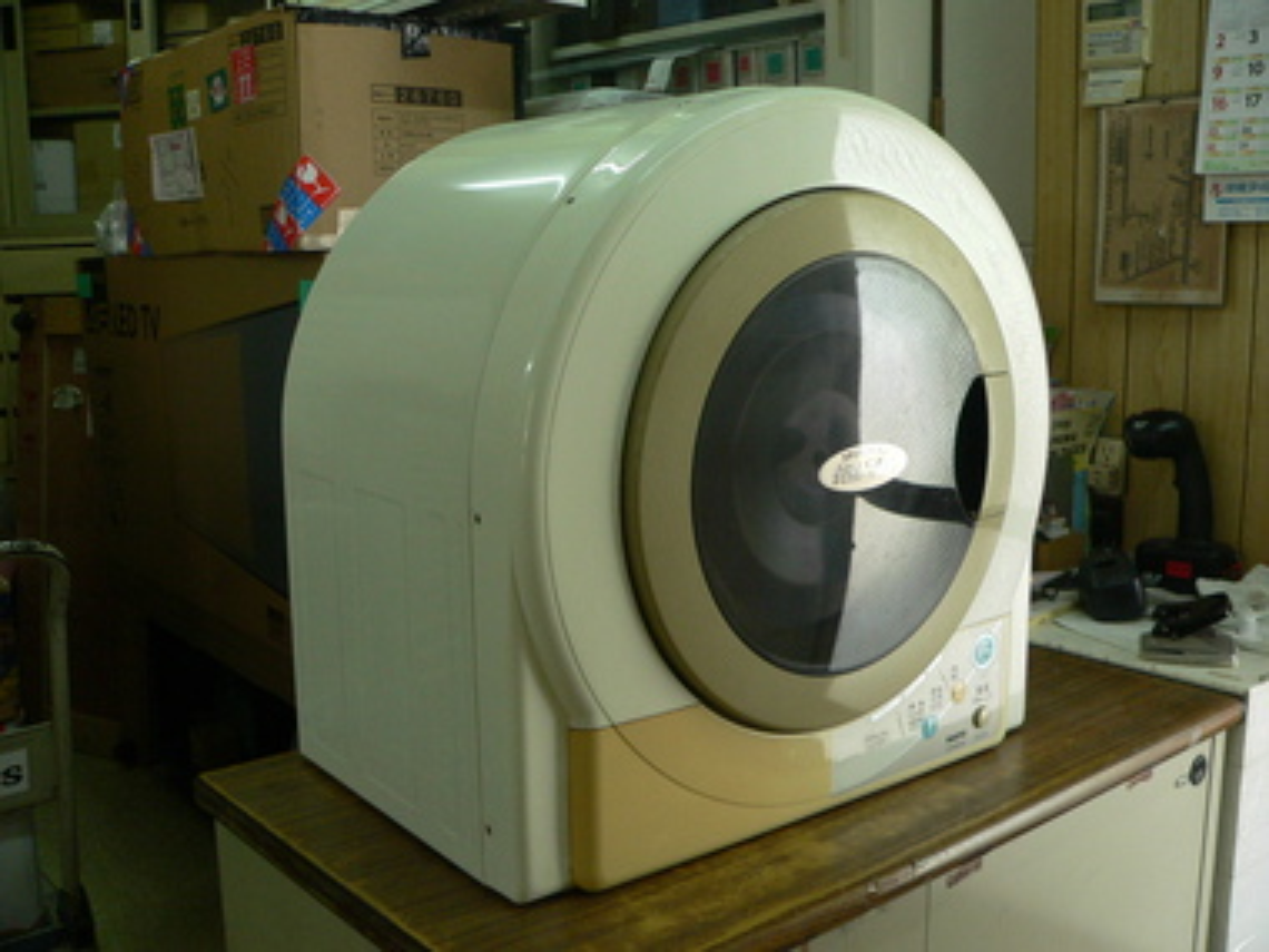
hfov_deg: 51.4
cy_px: 476
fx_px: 1320
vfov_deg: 39.7
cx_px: 634
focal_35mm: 36
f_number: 2.8
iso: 200
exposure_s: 1/40
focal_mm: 6
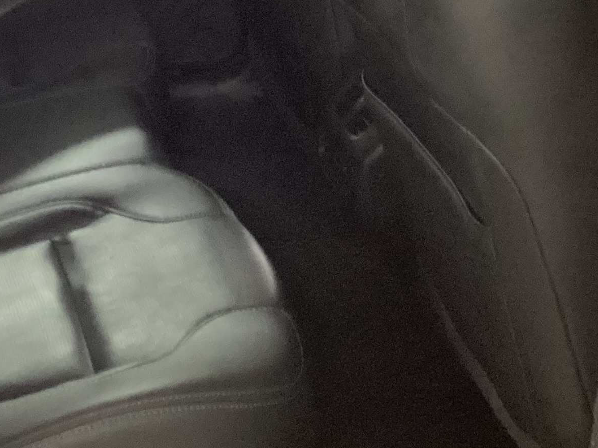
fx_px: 1485
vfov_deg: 17.0
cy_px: 81
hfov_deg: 22.3
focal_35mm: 86
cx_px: 71
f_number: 2.4
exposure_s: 1/25
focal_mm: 3.3
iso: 500
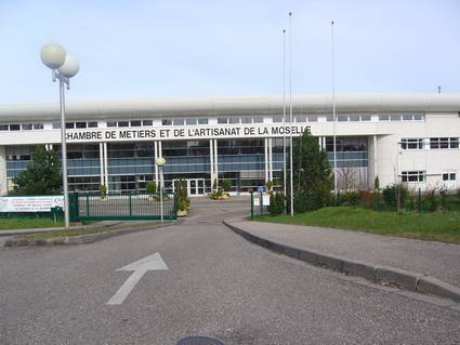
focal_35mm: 35
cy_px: 172
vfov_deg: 40.7
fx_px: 465
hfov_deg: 52.6
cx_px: 230
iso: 64
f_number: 5.6
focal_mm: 5.8
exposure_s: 1/250
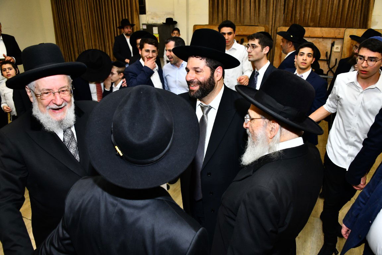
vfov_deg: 46.4
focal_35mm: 28
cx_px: 191
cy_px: 128
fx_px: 297
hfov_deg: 65.5
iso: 1000
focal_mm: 28
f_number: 6.3
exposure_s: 1/200
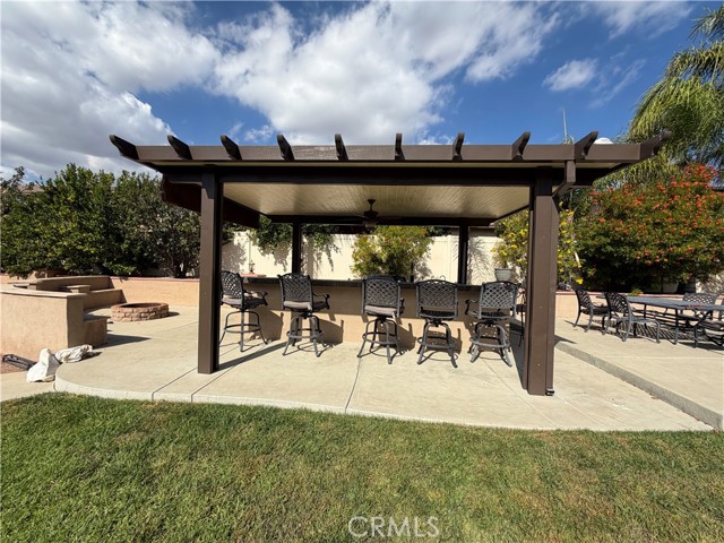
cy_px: 272
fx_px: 293
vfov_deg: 85.7
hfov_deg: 102.1
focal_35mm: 14
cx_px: 362
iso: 20
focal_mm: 2.22
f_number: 2.2
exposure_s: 1/1017
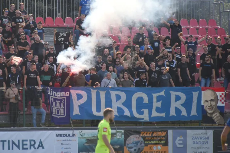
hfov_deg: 6.9
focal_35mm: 300
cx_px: 115
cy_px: 76
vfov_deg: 4.6
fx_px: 1917
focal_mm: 300
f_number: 5.6
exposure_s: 1/640
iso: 400
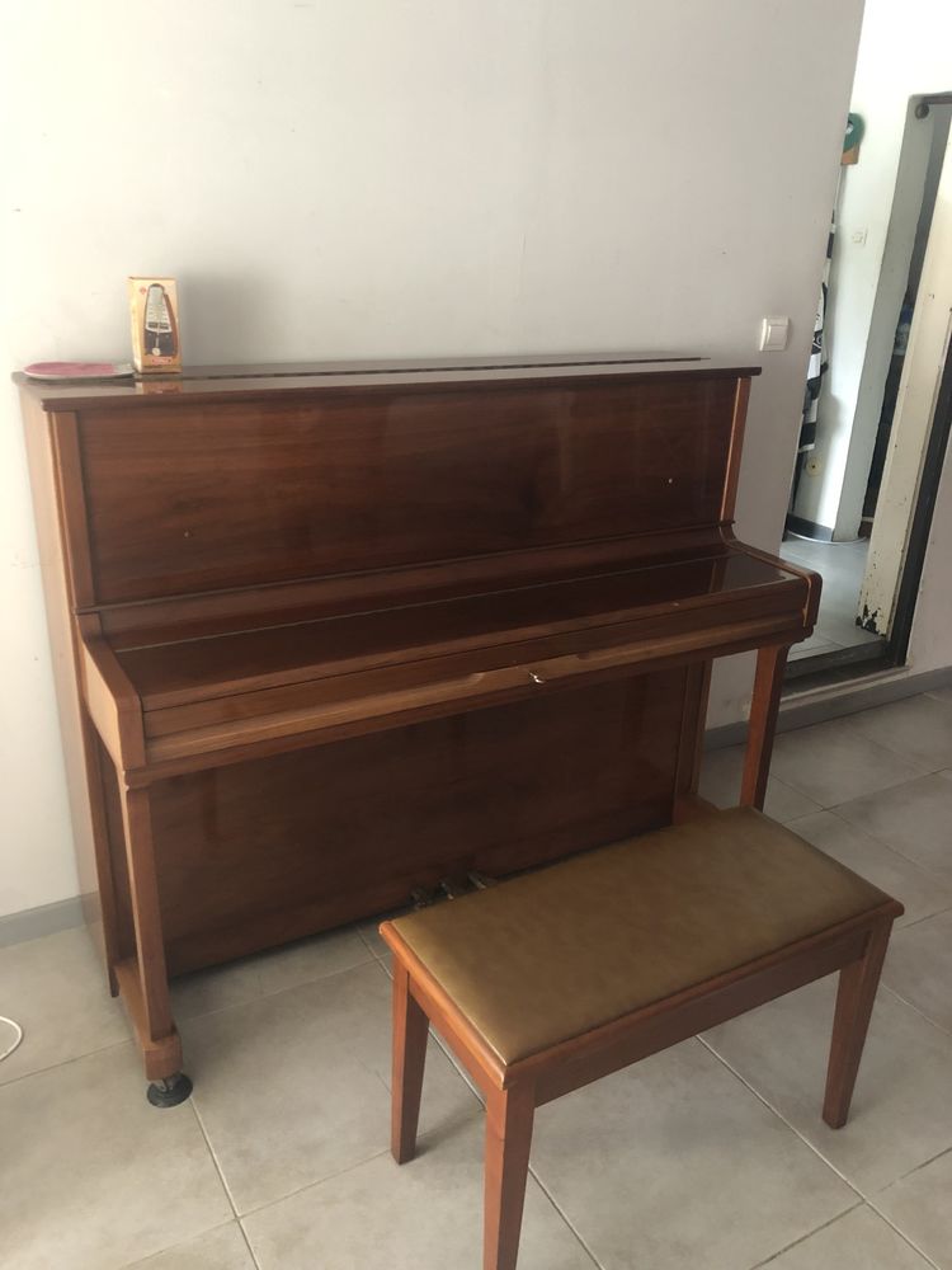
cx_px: 476
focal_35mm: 28
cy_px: 635
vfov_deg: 63.4
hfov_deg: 49.7
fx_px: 1027
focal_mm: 4
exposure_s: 1/11
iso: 100
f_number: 1.8
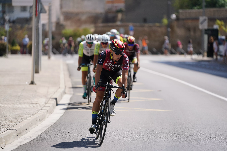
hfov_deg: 10.3
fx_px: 1261
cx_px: 114
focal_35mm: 200
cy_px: 76
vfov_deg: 6.9
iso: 400
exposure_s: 1/5000
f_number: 2.8
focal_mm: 200
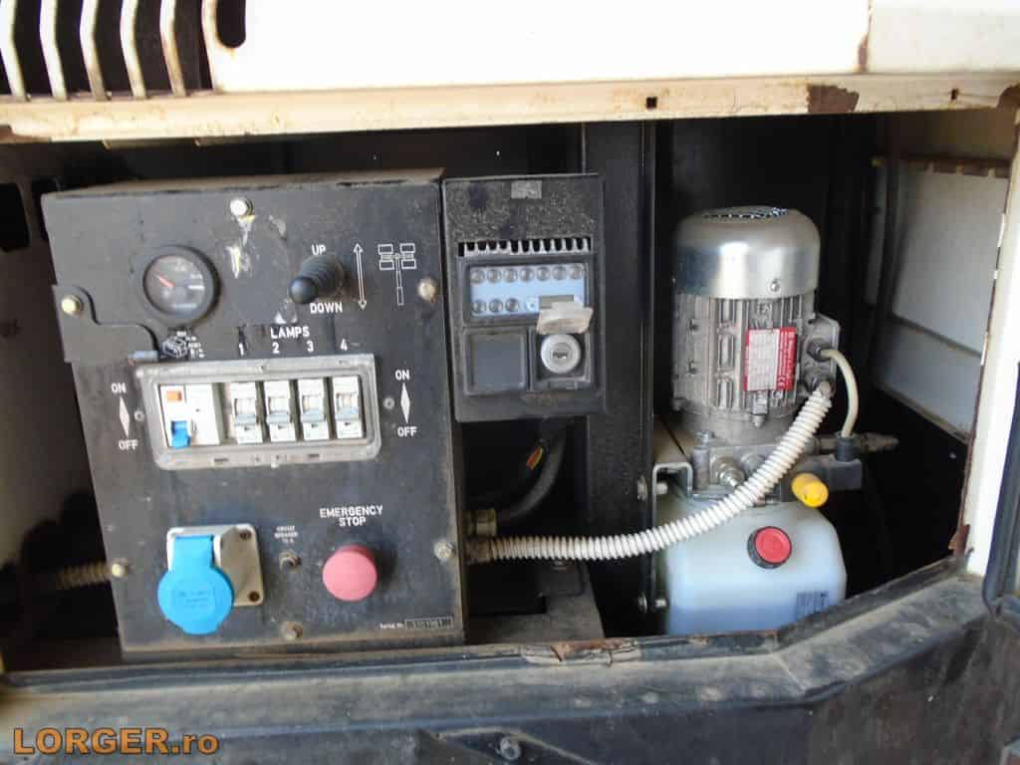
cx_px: 510
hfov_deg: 67.3
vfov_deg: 53.1
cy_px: 382
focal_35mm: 26
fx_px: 766
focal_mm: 4.6
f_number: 3.2
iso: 100
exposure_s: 1/60
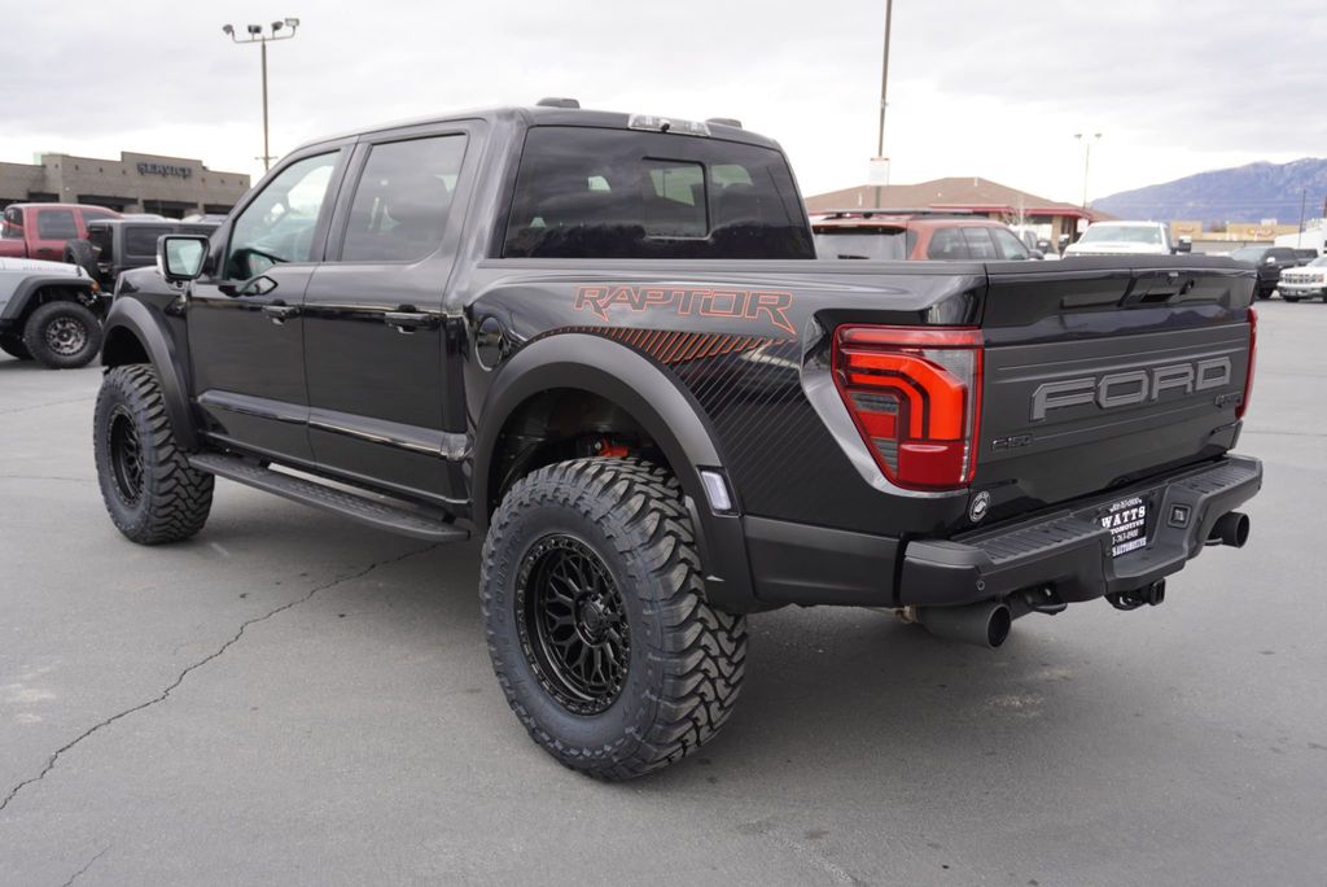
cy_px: 444
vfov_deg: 43.7
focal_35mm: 30
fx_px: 1106
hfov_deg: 61.9
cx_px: 664
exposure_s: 1/60
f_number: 4
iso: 100
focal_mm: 20
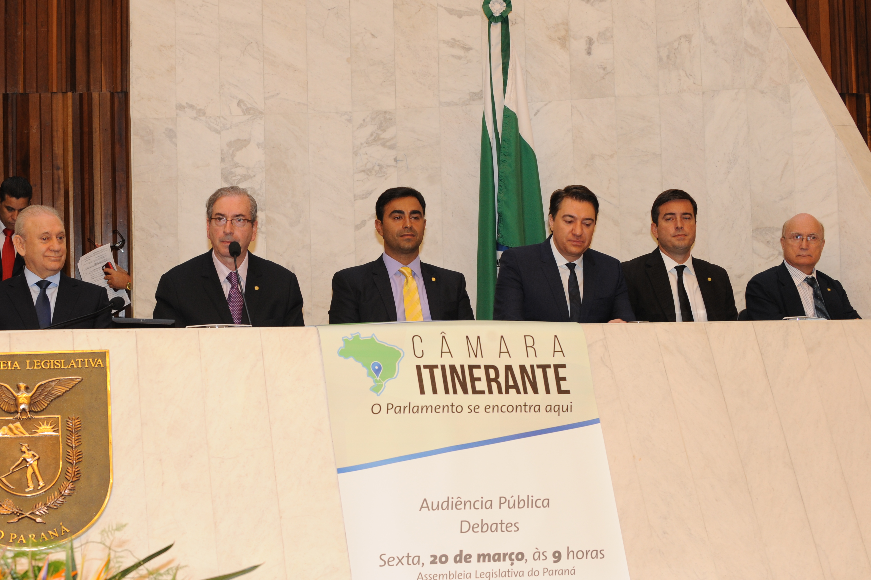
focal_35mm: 87
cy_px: 287
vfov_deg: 15.7
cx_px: 360
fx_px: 2104
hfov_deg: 23.4
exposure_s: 1/80
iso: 1000
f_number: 5.6
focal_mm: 70
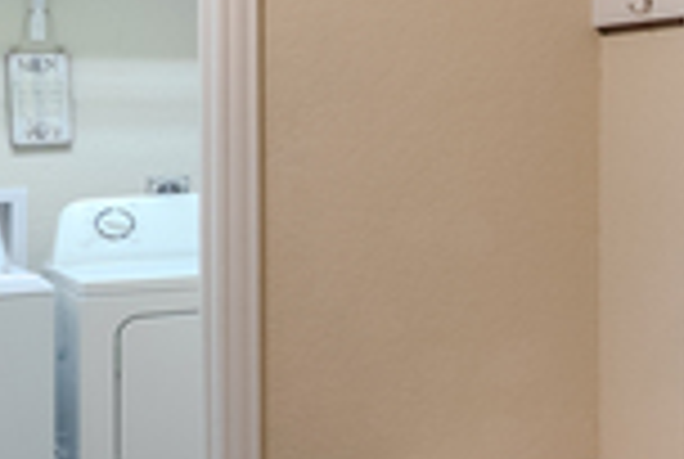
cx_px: 1008
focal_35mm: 63
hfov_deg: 24.9
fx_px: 1199
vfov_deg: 21.6
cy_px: 146
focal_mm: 10
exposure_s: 1/8
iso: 400
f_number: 11
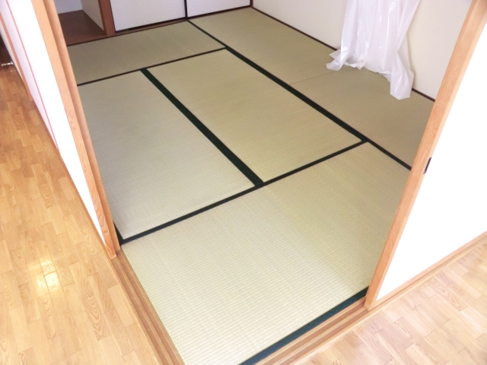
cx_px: 244
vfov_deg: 48.2
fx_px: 408
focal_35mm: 29
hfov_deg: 61.7
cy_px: 182
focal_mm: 5.2
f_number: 3.5
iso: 800
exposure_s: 1/30
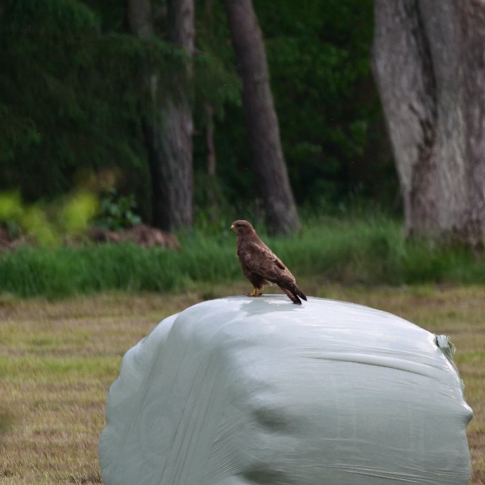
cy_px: 254
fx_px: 9780
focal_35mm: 617
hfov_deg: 2.8
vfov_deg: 2.8
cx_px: 239
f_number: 5.3
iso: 800
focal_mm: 236
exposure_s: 1/400
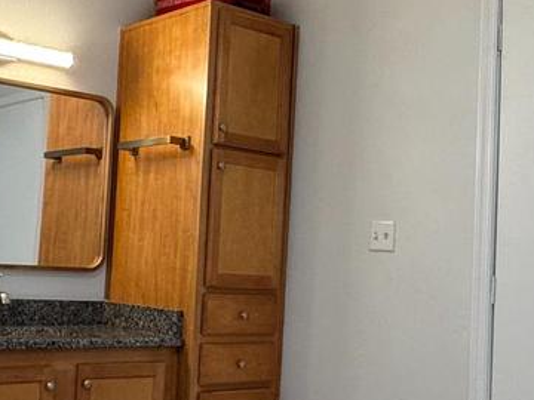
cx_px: 177
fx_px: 864
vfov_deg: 26.1
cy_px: 203
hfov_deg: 34.0
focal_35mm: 56
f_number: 2.2
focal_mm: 2.22
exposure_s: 1/120
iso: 160
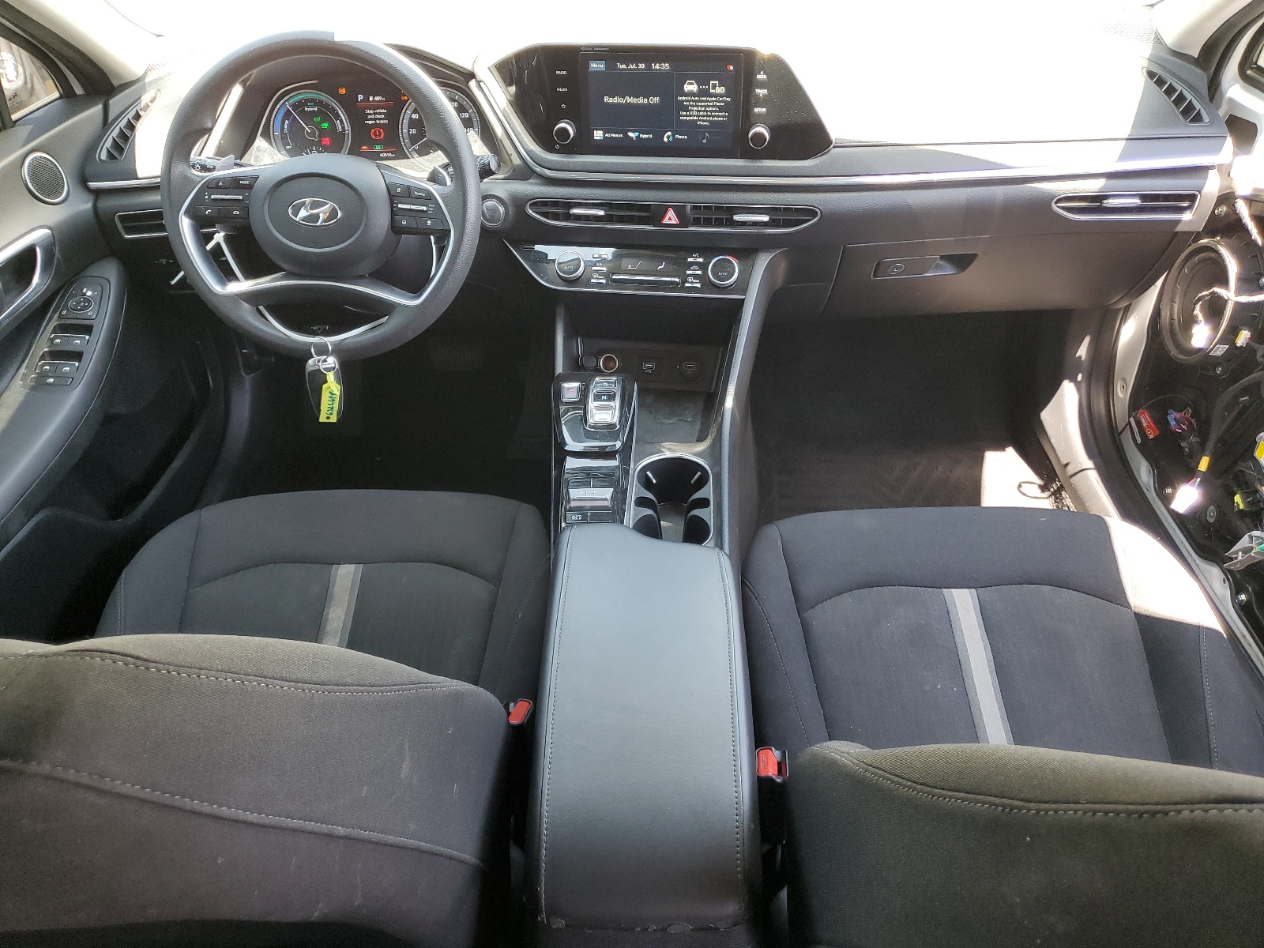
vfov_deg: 53.1
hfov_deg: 67.3
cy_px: 474
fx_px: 949
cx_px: 632
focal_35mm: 26
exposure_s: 1/120
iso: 90
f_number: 1.5
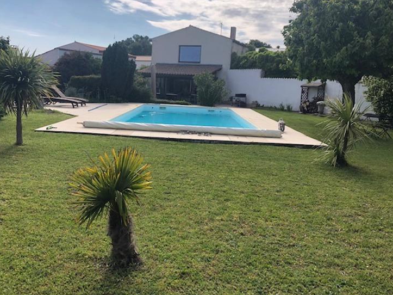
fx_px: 352
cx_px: 179
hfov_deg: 58.3
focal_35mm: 31
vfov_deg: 45.4
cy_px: 136
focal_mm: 3.99
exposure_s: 1/2088
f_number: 1.8
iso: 20
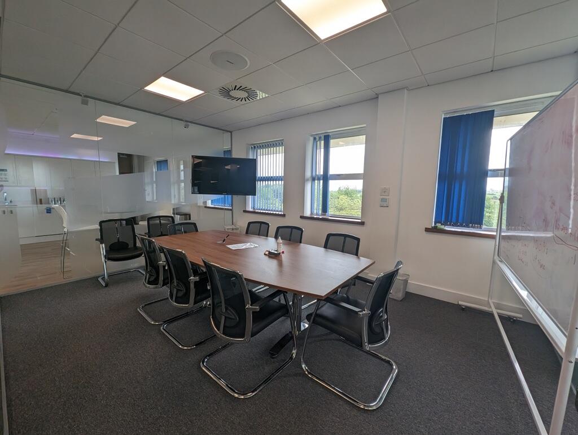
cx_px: 289
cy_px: 218
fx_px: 217
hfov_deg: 106.1
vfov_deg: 90.1
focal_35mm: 13
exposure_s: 1/144
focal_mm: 1.95
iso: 60
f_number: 2.2
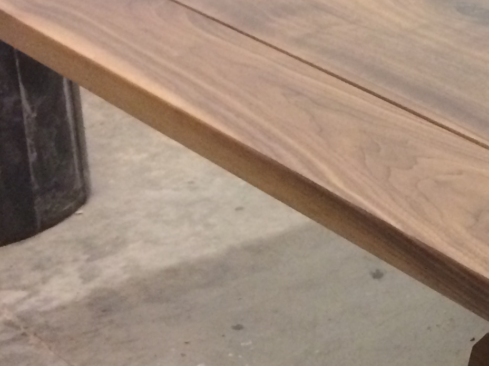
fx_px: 1441
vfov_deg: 14.5
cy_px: 189
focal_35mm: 102
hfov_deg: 16.6
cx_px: 834
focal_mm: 4.15
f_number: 2.2
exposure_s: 1/30
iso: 250
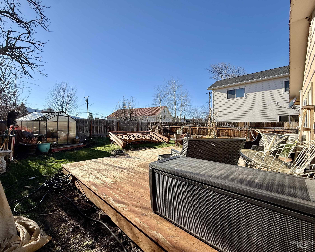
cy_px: 125
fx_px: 140
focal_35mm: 15
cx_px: 143
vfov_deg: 84.0
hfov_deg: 96.5
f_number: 2.2
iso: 50
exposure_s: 1/1745
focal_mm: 2.22
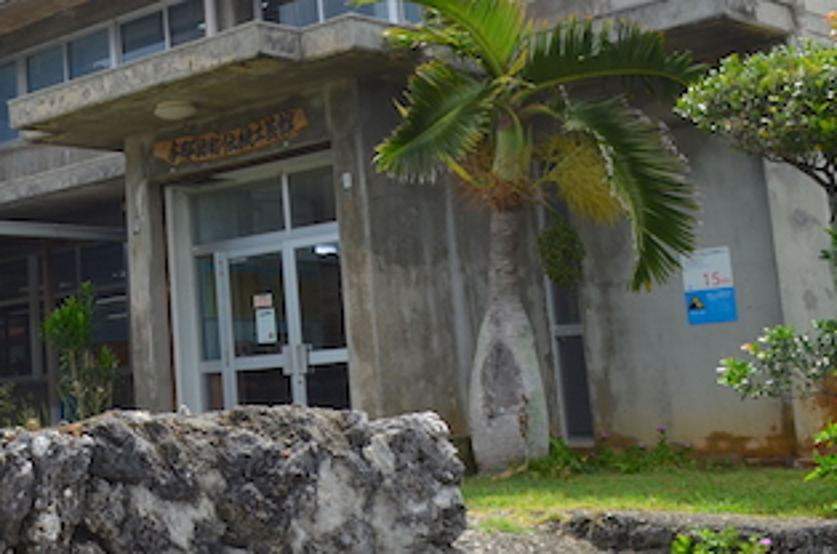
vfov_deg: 21.7
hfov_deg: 29.8
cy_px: 172
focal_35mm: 62
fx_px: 1439
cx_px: -37
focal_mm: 18
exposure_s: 1/250
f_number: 8
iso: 100
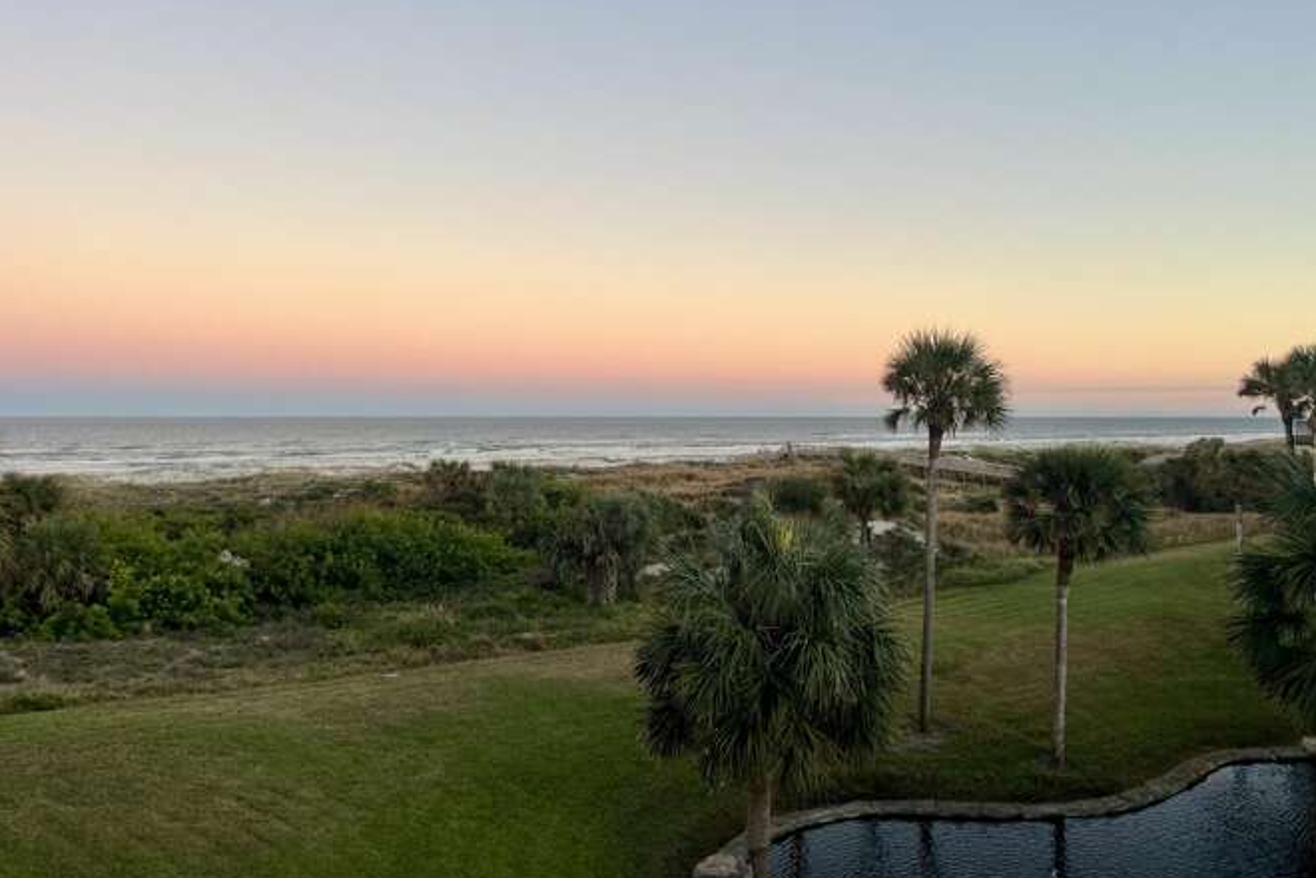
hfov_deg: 65.5
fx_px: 1023
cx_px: 663
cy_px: 393
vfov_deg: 46.3
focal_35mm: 28
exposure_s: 1/121
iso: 40
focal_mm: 5.1
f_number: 1.6
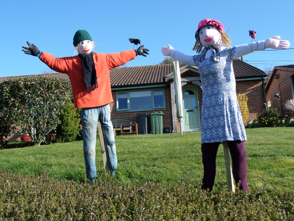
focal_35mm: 41
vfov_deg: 35.1
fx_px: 348
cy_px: 110
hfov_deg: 45.8
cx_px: 147
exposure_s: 1/350
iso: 80
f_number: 3.6
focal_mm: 6.8
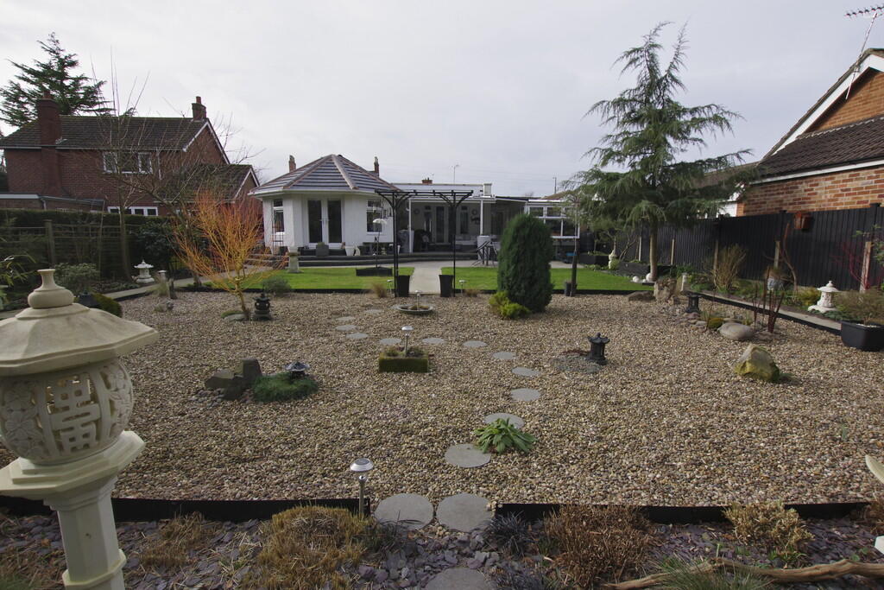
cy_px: 295
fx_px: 393
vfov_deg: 73.8
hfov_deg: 96.7
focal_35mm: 16
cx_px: 442
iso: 200
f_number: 8
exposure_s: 1/125
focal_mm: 11
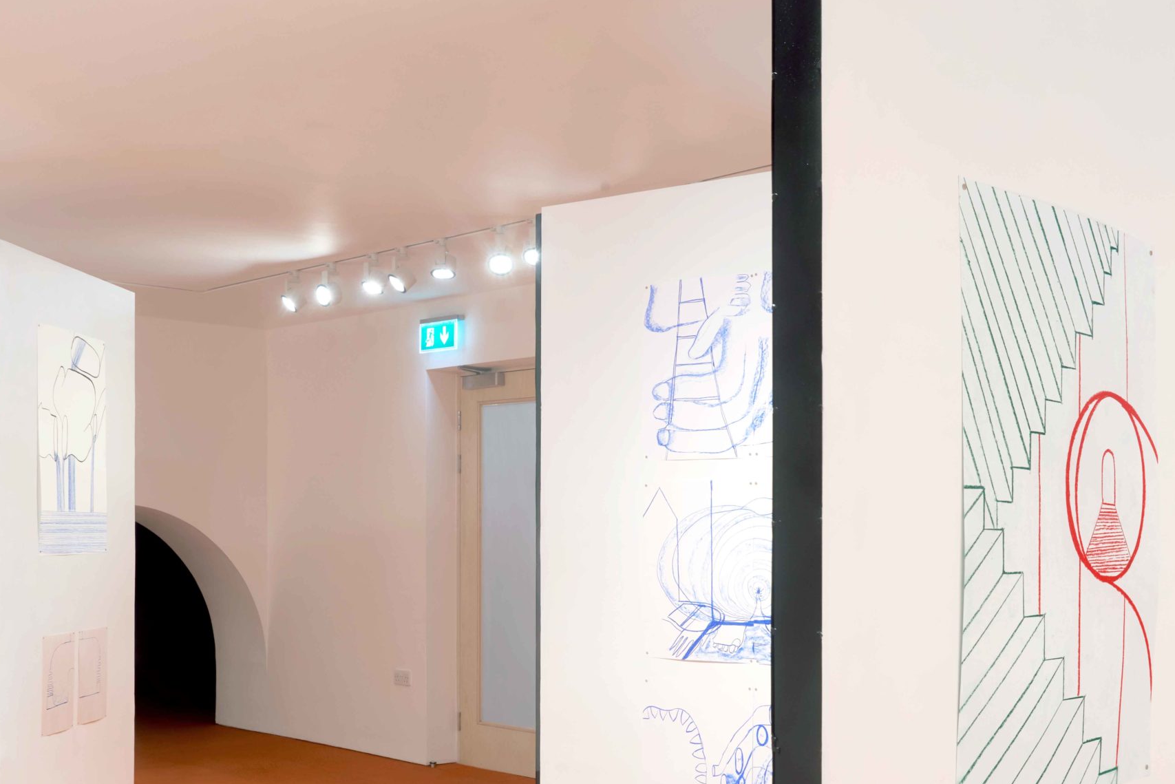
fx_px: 1567
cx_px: 522
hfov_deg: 41.0
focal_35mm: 48
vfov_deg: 27.9
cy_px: 542
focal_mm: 32
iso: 125
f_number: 11
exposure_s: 5
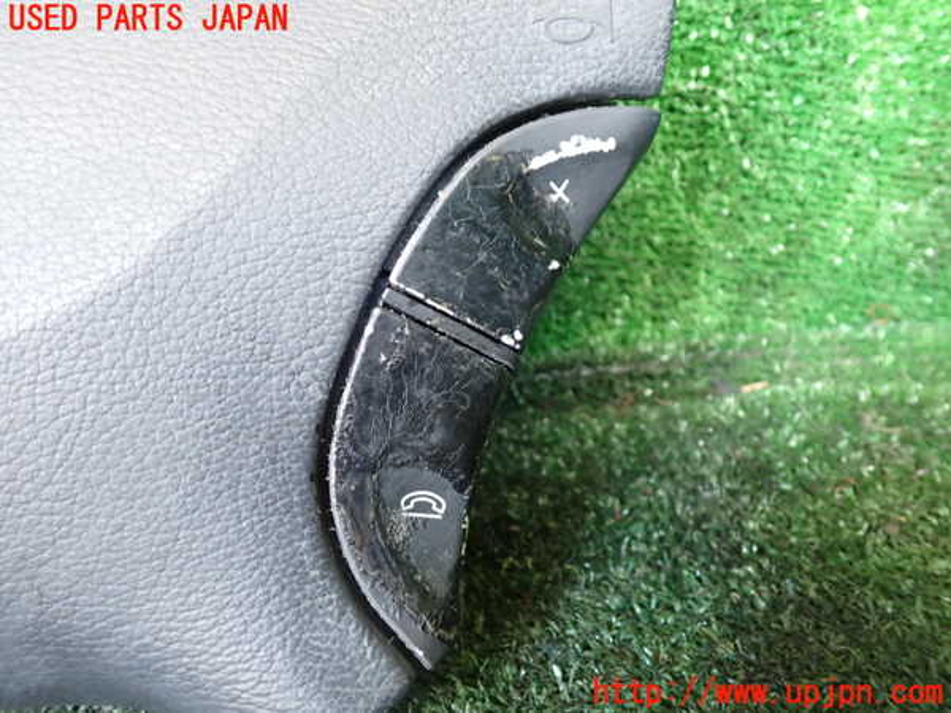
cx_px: 476
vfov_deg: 46.8
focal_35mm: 30
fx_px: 824
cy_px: 356
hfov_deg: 60.0
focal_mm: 5.4
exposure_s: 1/30
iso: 500
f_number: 2.3
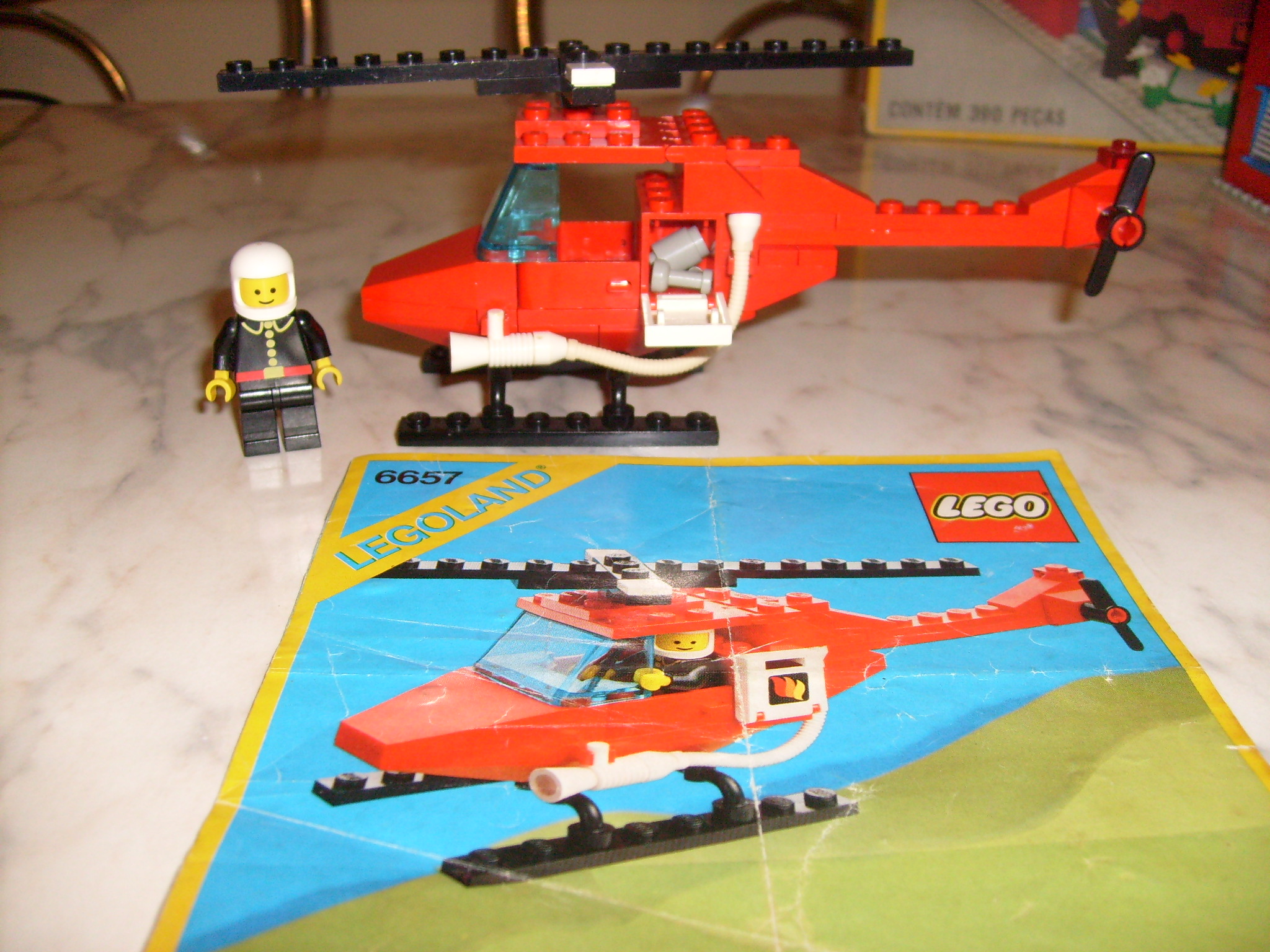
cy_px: 476
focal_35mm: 35
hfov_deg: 52.6
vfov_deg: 40.7
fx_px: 1284
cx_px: 635
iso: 100
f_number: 2.8
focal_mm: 5.8
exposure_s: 1/45
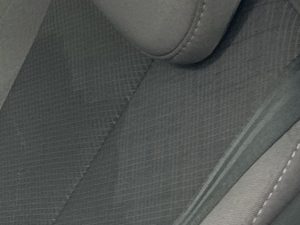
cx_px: -339
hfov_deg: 10.7
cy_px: 286
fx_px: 1439
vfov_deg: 8.8
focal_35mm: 166
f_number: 1.5
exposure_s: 1/60
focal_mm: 5.7
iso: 80
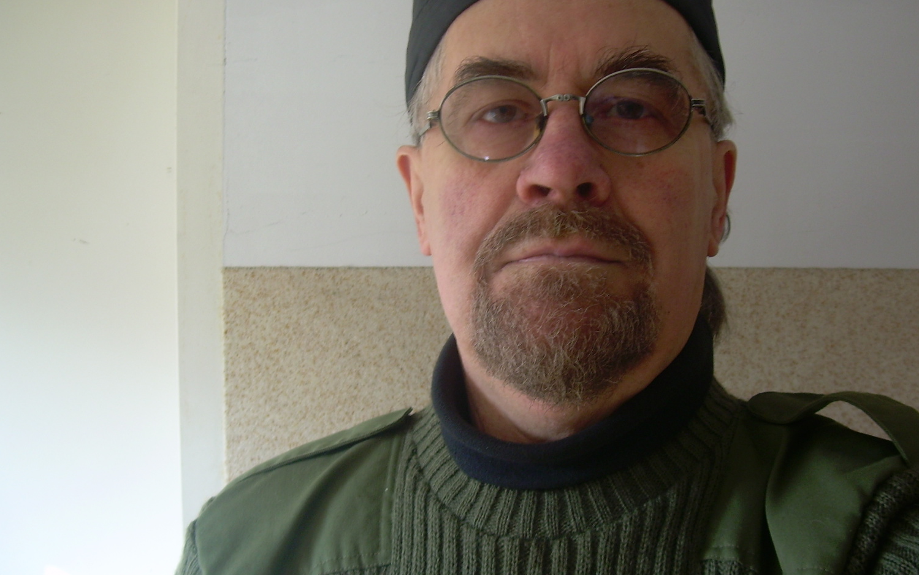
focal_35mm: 43
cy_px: 284
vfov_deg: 29.9
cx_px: 479
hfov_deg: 46.2
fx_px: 1077
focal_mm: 6.3
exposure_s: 1/35.6
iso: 50
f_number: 2.8
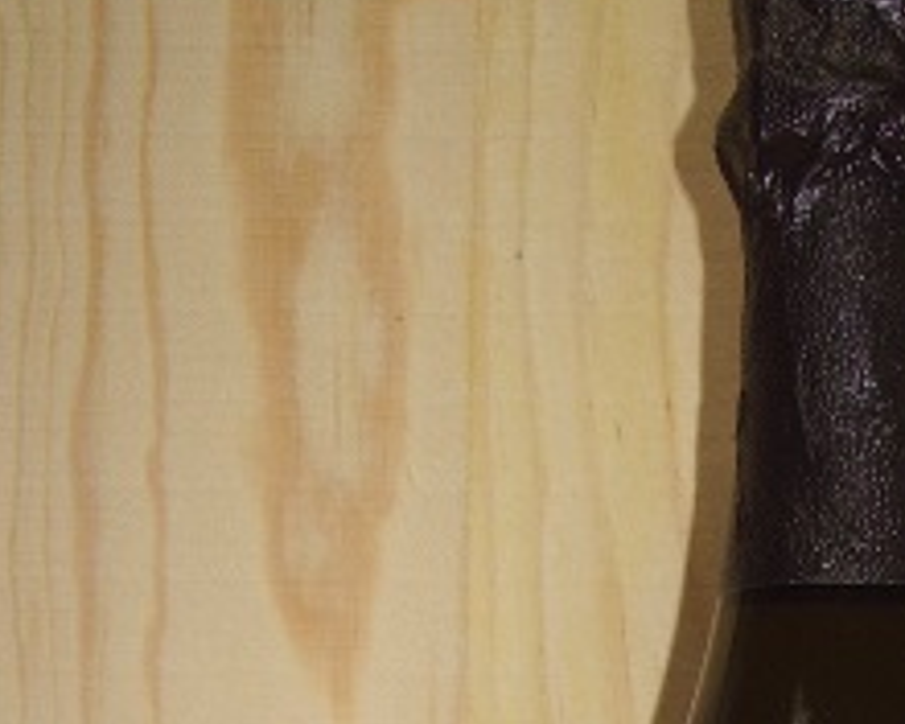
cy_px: 1123
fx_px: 2893
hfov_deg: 17.5
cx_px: 835
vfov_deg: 13.4
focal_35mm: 108
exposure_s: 1/40
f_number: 4.3
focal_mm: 5.8
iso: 50
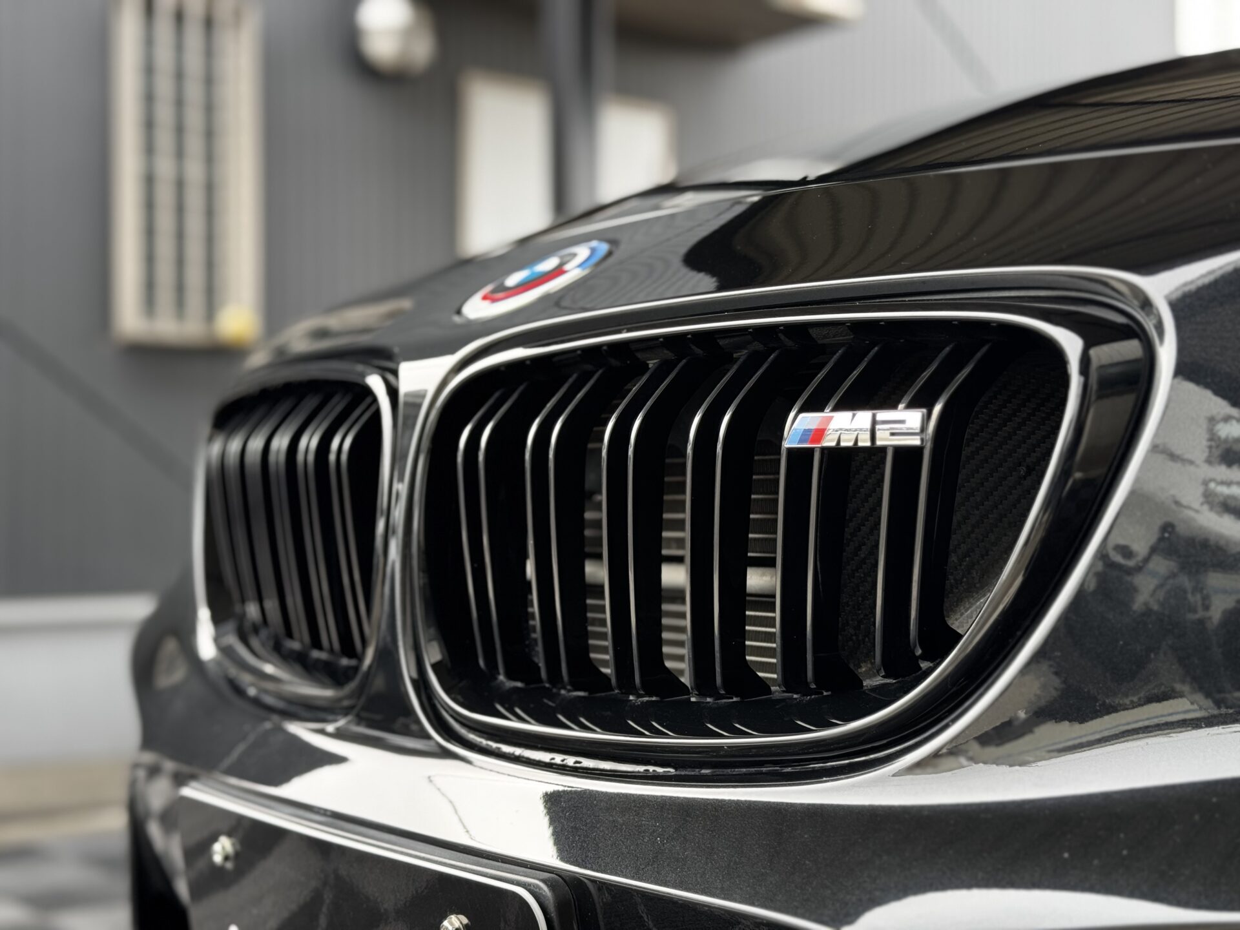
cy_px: 465
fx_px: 1719
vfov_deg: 30.3
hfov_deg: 39.7
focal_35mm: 48
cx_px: 620
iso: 80
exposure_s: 1/171
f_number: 1.78
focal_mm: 6.76
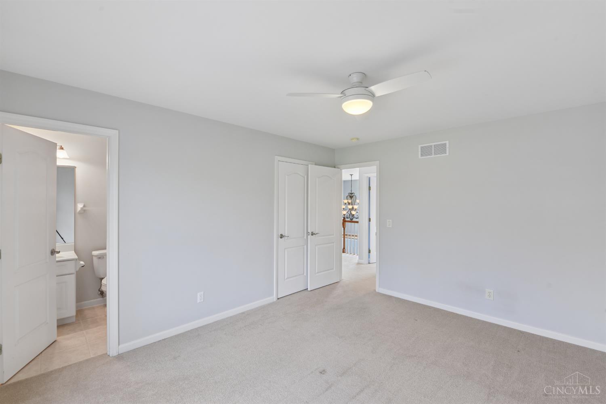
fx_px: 252
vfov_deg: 77.3
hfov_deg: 100.4
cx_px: 303
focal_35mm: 15
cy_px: 202
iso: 400
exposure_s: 1/20
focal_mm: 15
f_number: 8
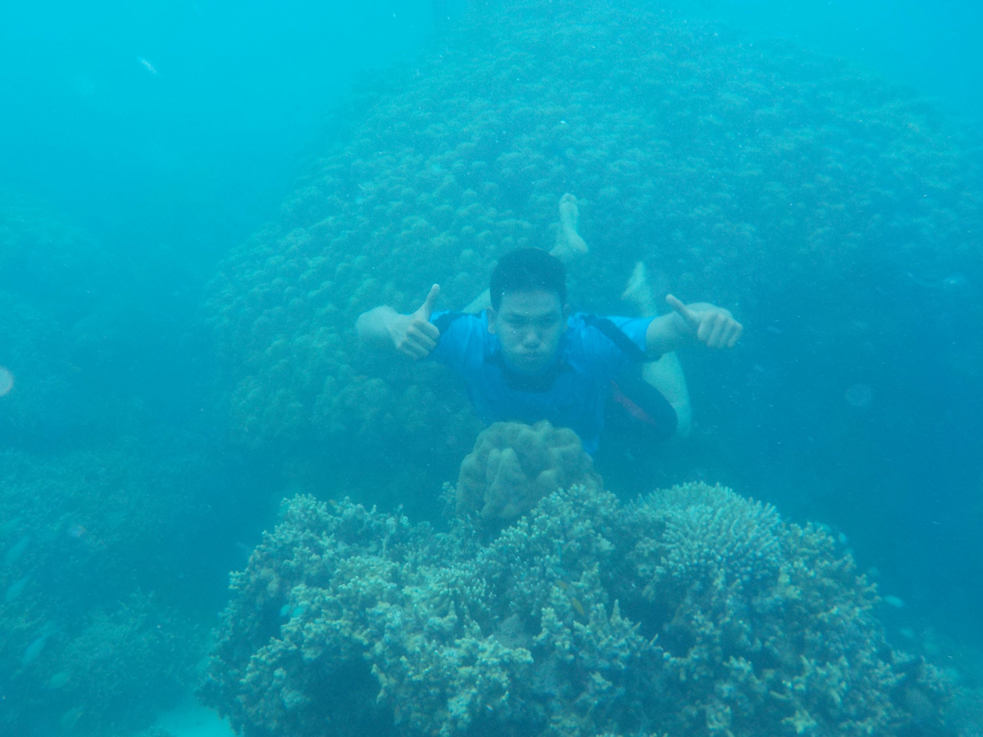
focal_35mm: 30
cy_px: 368
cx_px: 492
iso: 125
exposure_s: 1/80
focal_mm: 4.1
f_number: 3.3
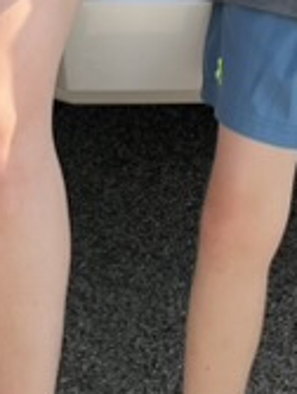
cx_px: 177
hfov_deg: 9.4
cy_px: -252
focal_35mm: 159
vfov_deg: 11.7
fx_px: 1812
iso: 50
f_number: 1.5
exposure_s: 1/780
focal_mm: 5.7
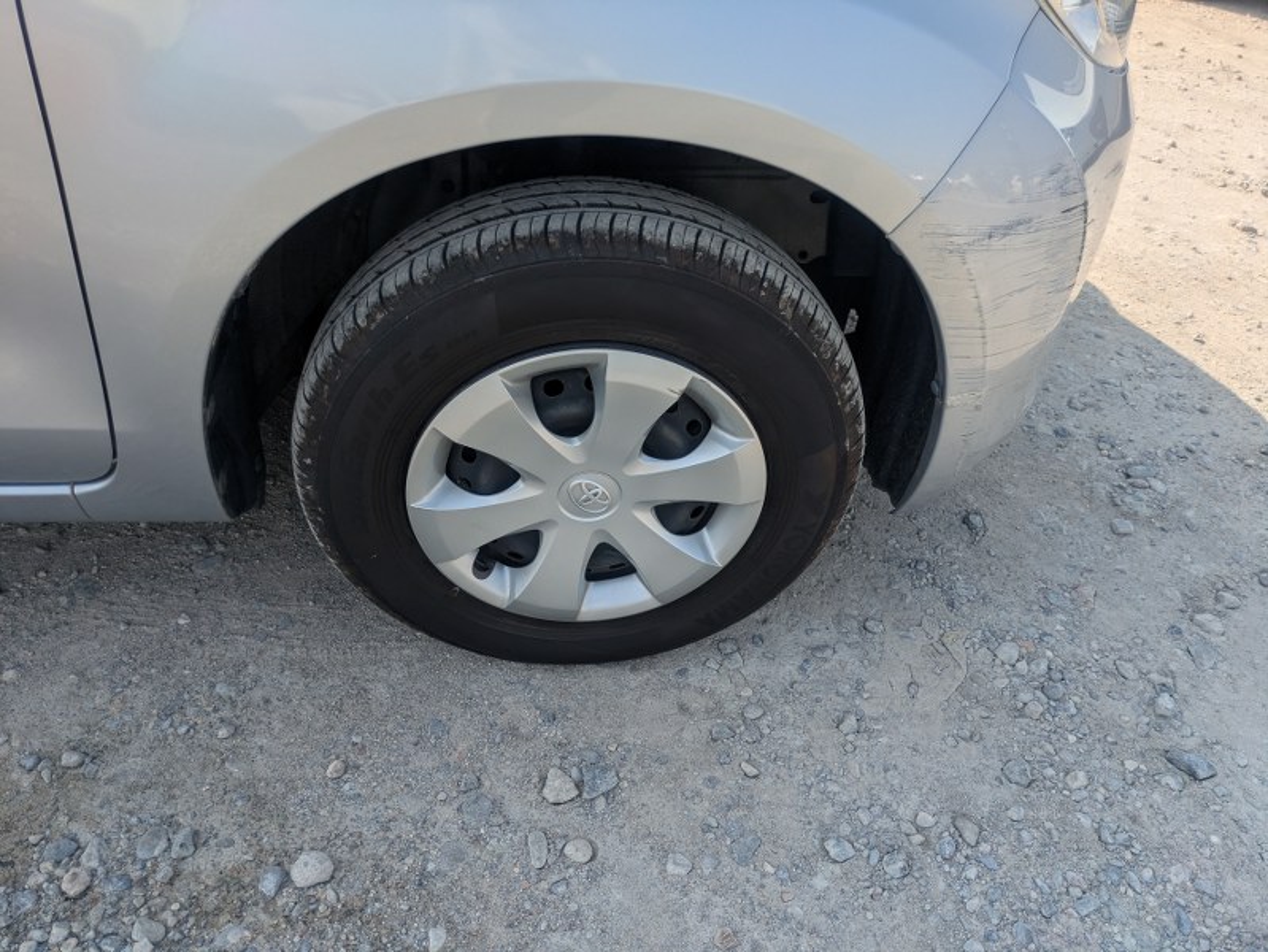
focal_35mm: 25
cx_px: 634
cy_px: 476
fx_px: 916
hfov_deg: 69.4
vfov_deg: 54.9
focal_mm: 5.43
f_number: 1.89
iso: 45
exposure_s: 1/1076
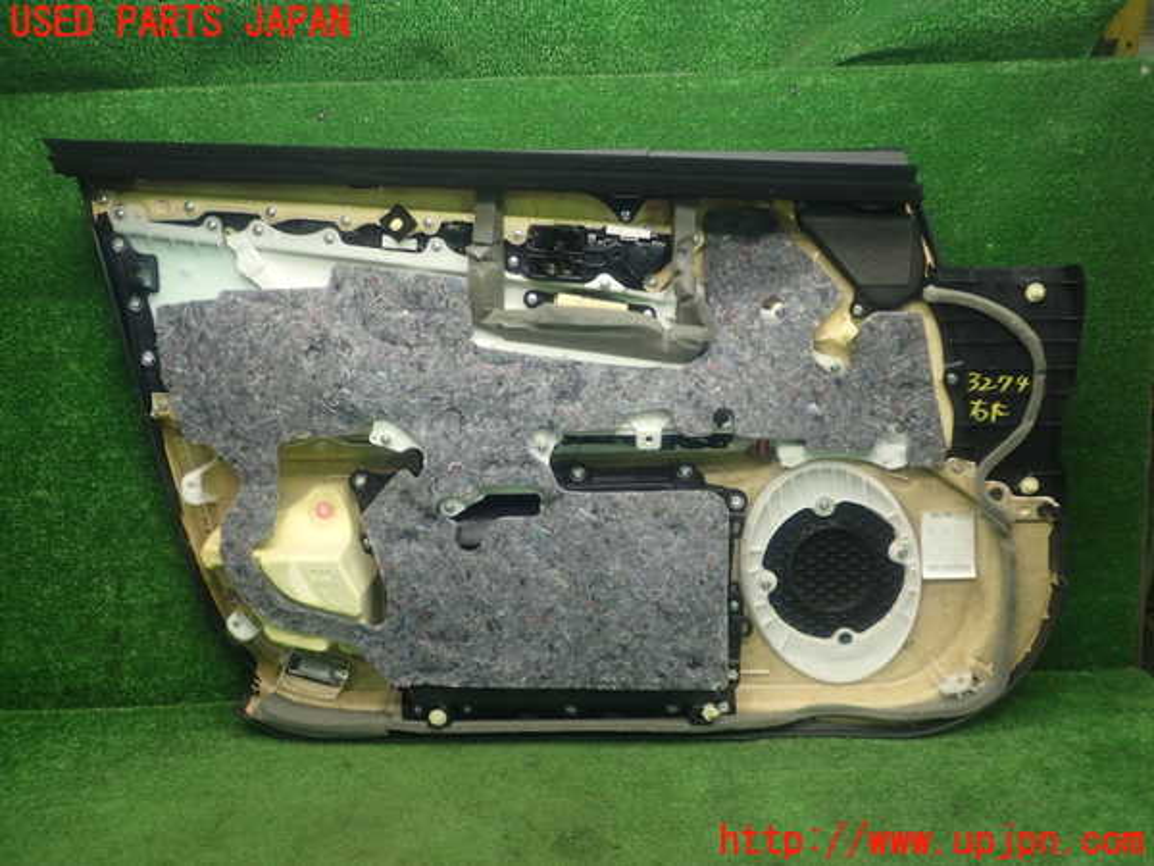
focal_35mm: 30
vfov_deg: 46.8
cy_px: 433
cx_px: 577
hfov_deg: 60.0
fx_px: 1000
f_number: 2.3
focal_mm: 5.4
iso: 200
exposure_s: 1/50
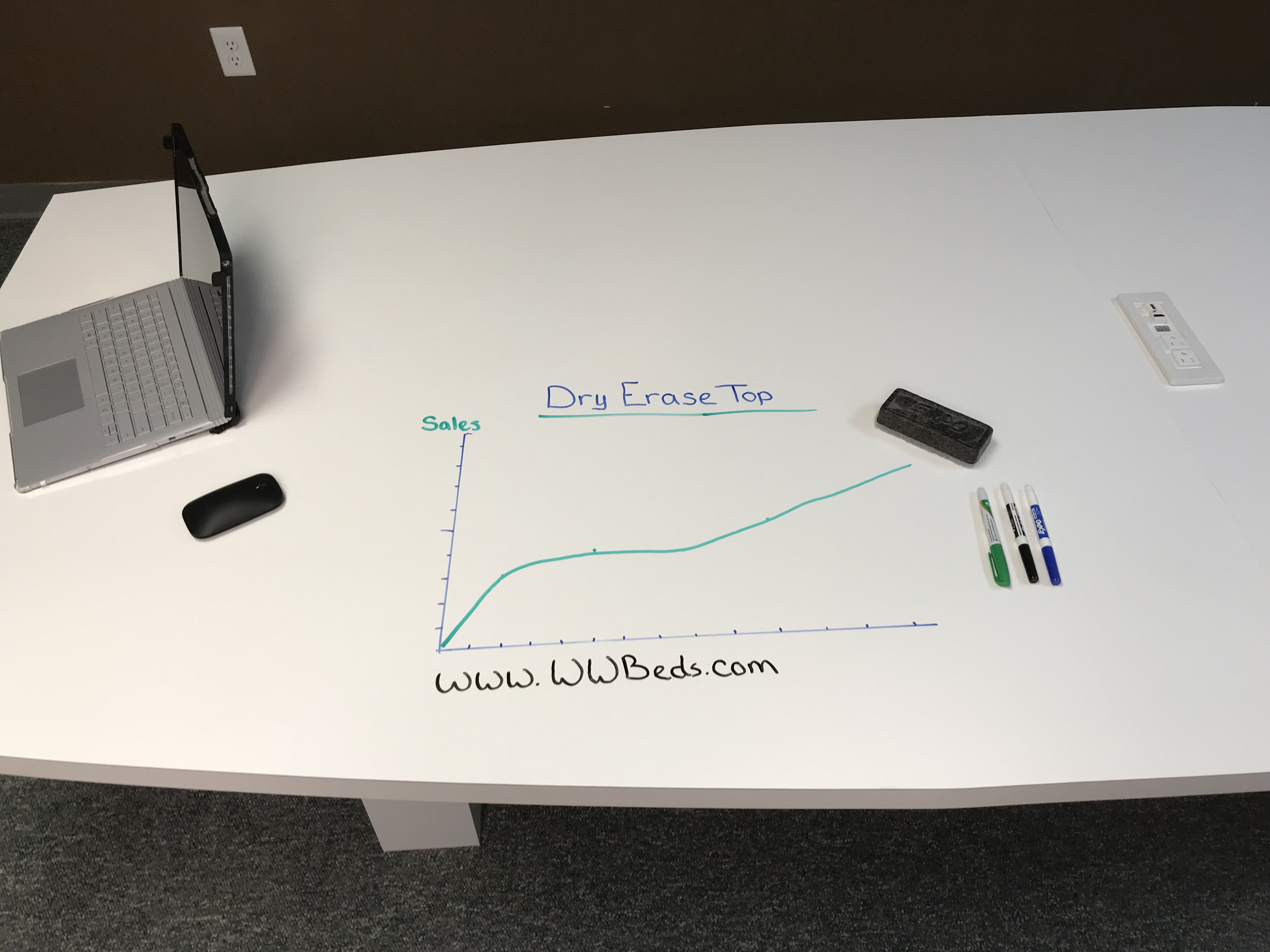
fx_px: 1027
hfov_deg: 63.4
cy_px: 476
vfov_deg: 49.7
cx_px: 635
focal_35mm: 28
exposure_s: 1/60
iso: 25
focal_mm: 3.99
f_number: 1.8
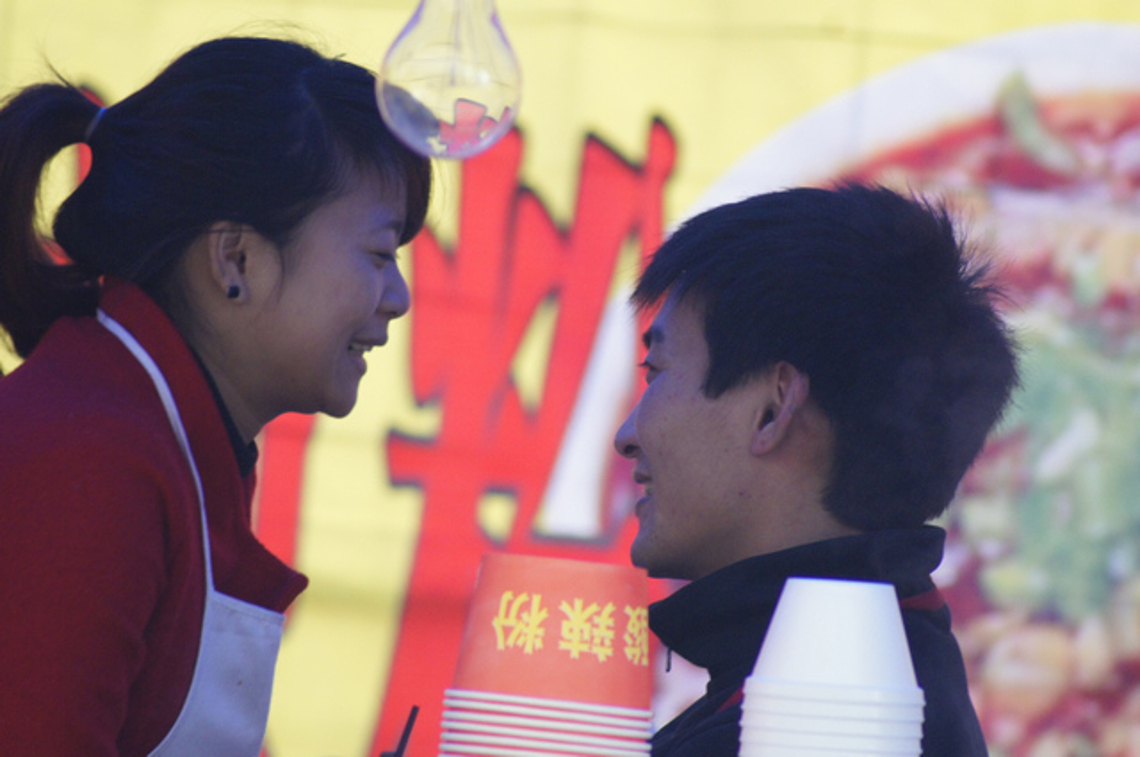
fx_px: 11860
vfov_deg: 3.7
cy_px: 378
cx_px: 570
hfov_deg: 5.5
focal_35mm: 375
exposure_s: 1/125
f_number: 5.6
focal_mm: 250
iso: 1600
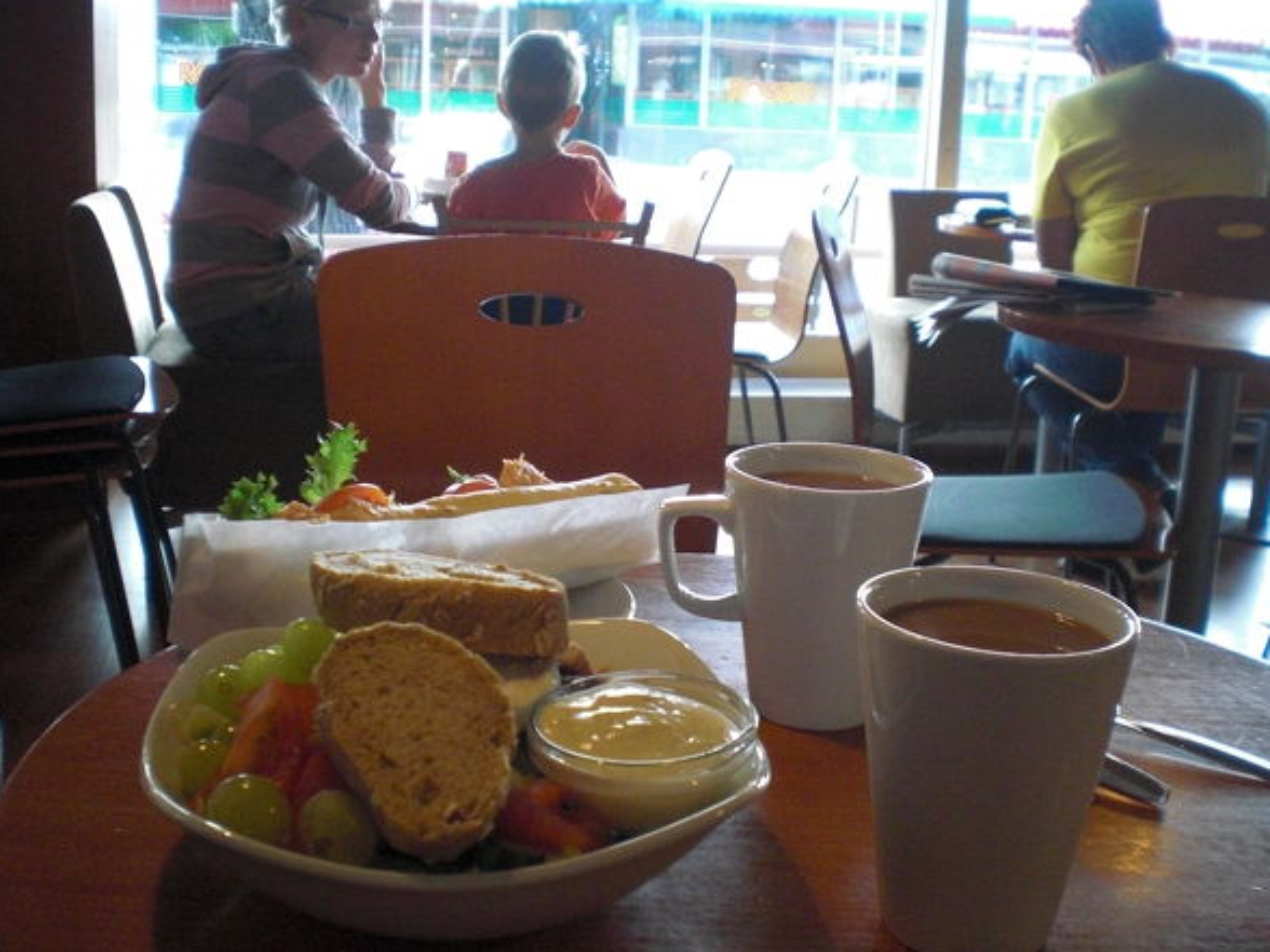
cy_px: 435
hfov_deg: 44.8
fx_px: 1541
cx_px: 641
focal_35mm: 42
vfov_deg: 34.3
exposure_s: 1/80
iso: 400
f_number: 3.1
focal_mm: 6.3
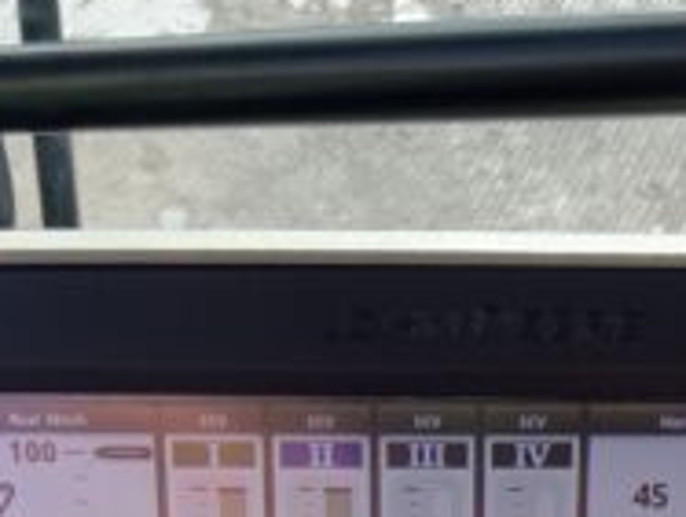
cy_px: 796
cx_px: 499
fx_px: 1966
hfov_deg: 19.7
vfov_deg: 14.0
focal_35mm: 99
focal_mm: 3
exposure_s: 1/254
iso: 16
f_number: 1.8
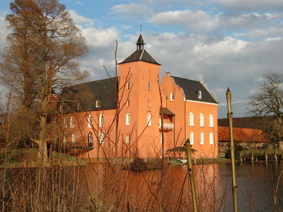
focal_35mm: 47
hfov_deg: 40.4
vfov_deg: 30.9
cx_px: 142
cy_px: 106
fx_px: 384
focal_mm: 8.4
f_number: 4
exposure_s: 1/640
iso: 64
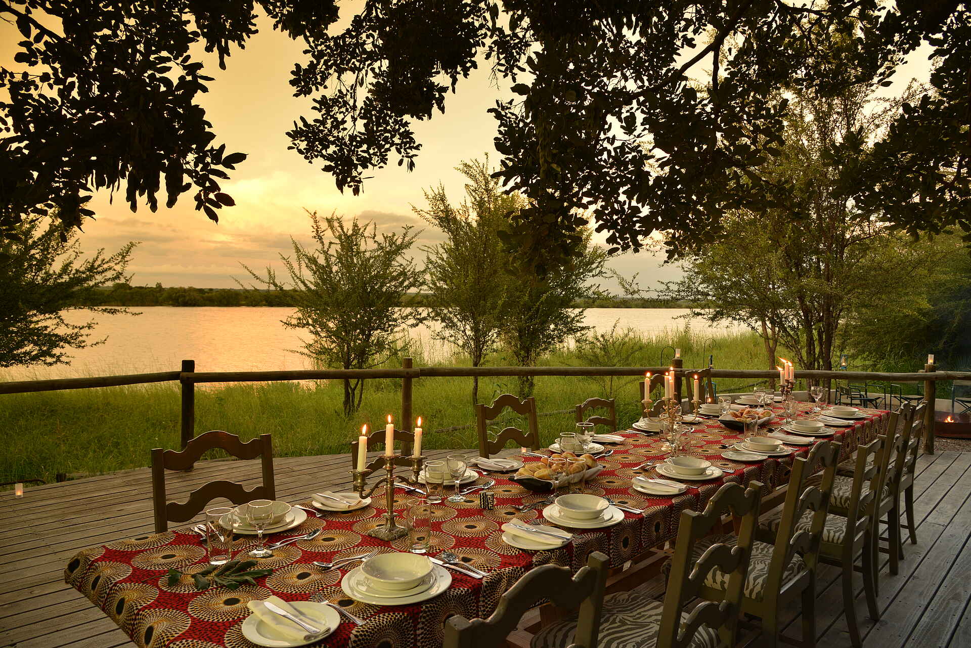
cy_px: 324
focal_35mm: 24
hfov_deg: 73.7
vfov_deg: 53.2
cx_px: 486
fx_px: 647
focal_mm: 24
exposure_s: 1/13
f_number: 6.3
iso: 400
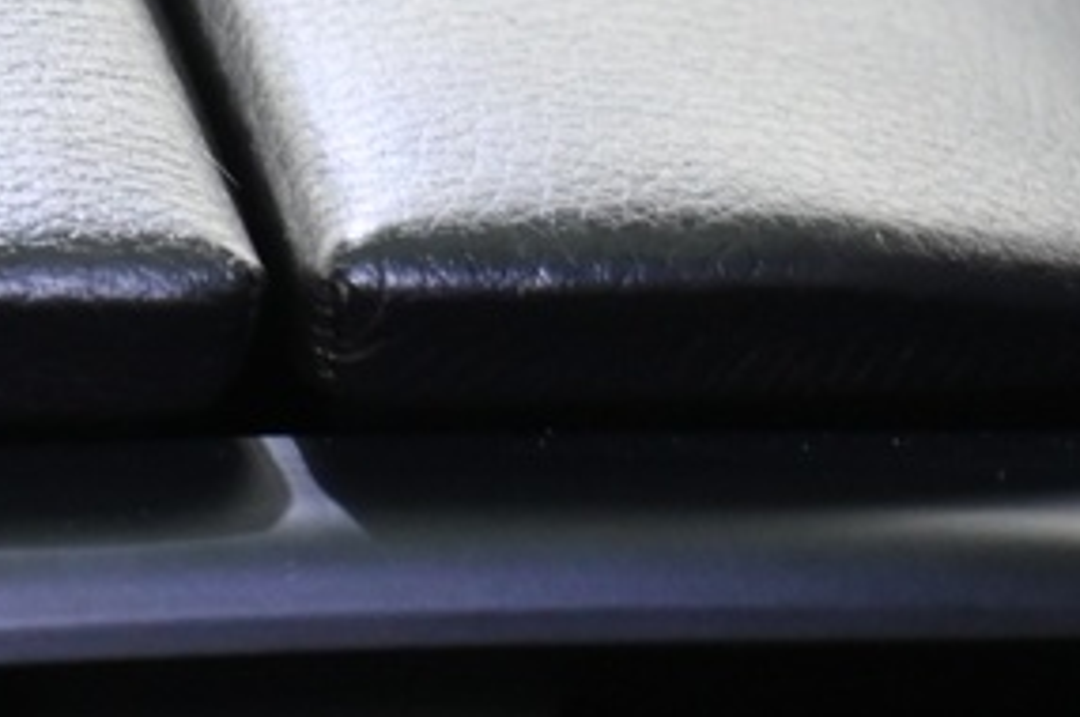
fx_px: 6802
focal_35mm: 227
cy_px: 1811
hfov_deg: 9.1
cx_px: 234
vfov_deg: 5.8
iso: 2000
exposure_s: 1/8
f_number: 4
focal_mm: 40
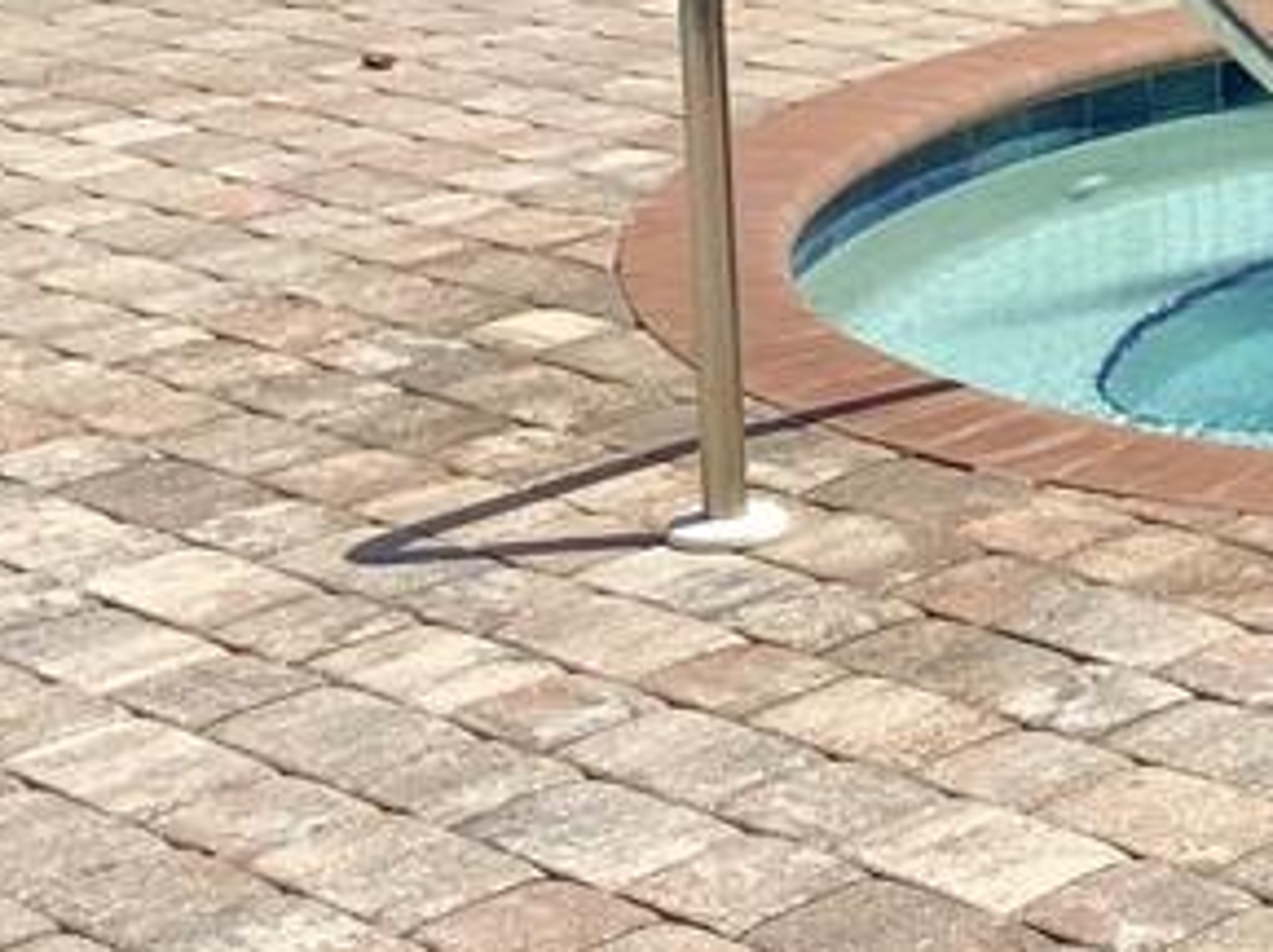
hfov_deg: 16.6
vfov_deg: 13.3
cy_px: 26
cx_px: 1802
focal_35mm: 110
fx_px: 4040
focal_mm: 3.3
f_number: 2.4
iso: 25
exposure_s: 1/1812
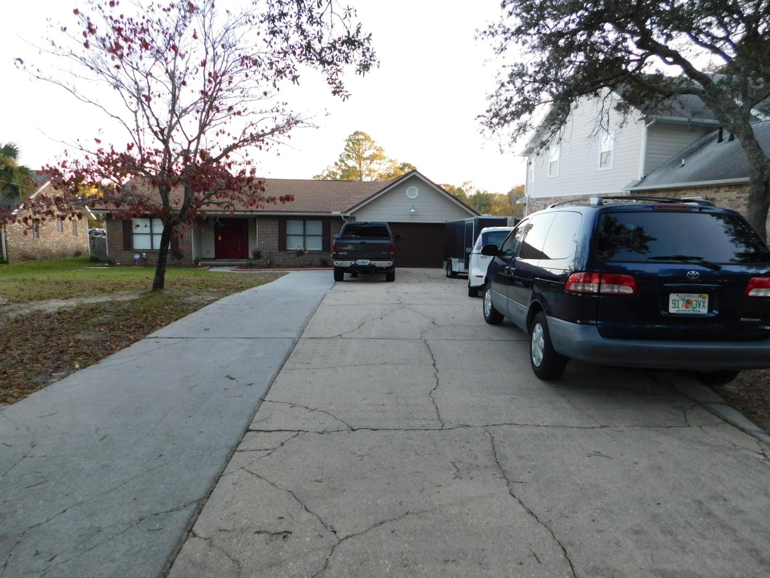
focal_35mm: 23
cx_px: 385
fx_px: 512
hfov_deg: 73.9
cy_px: 289
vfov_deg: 58.9
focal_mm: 4
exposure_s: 1/100
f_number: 3
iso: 125
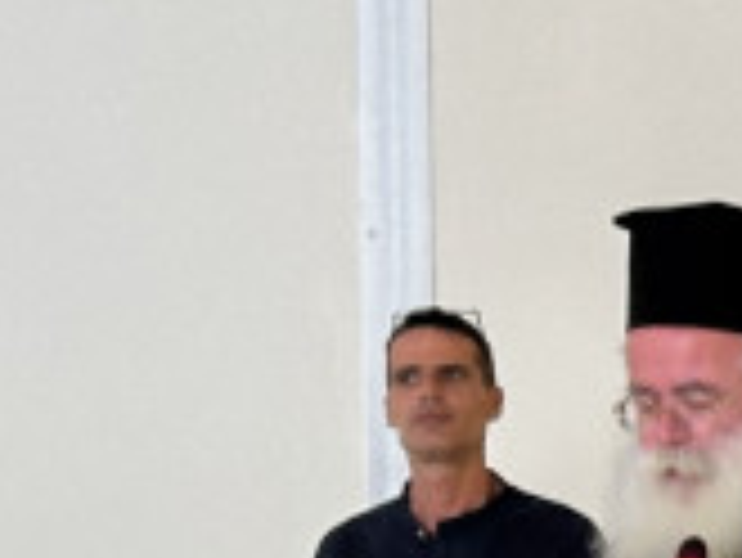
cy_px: 842
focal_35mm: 291
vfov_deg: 5.1
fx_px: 6242
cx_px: 1291
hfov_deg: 6.7
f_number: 1.78
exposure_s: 1/50
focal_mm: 6.86
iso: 100
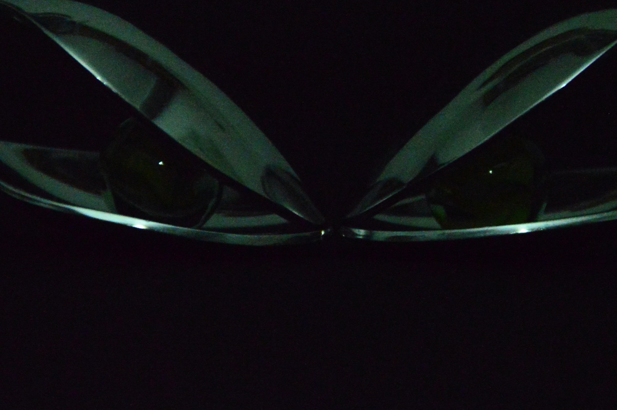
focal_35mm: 465
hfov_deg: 4.4
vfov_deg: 3.0
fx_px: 7963
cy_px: 131
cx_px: 337
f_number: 5.6
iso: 12800
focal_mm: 200
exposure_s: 1/2
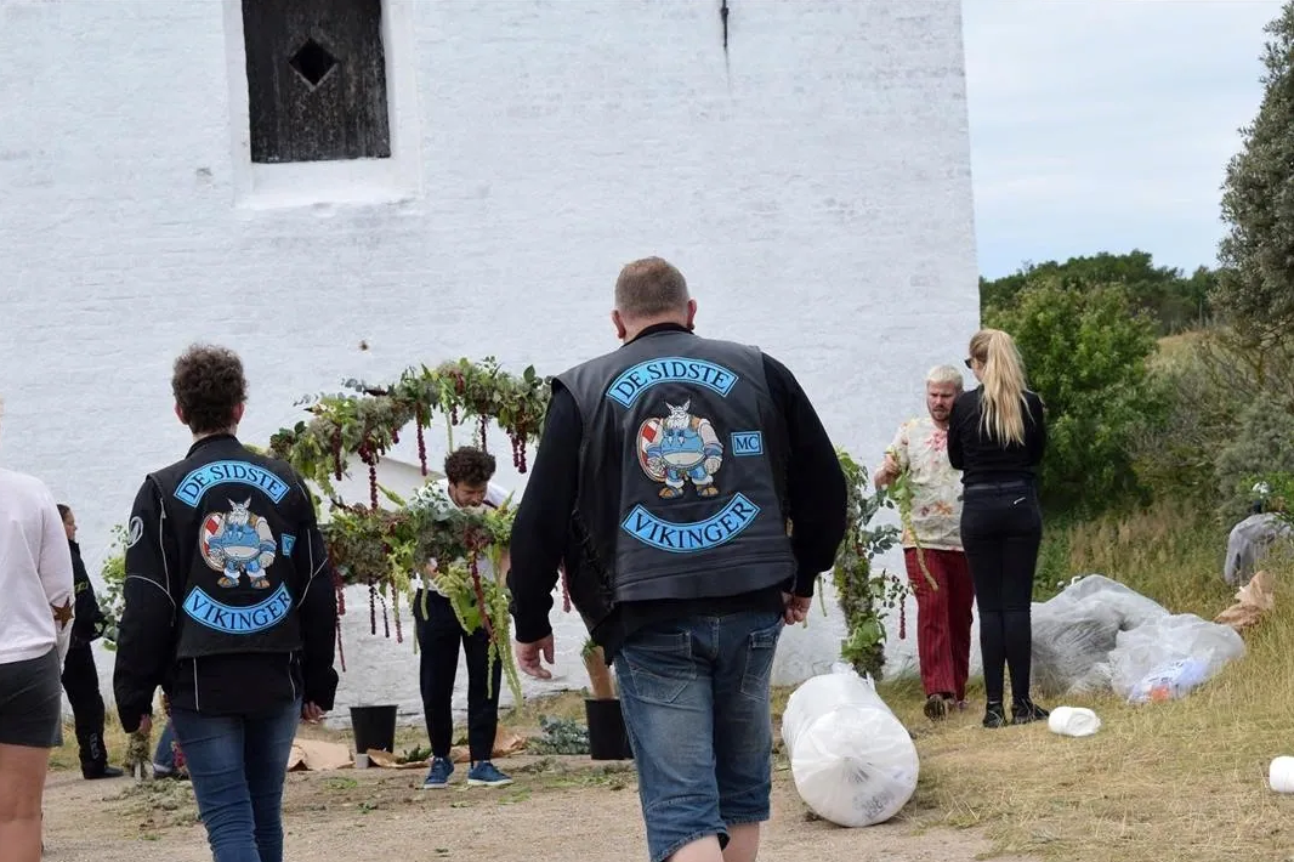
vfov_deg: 16.3
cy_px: 432
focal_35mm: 84
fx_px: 3000
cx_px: 642
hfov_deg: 24.3
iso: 200
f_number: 9
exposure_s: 1/320
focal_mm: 55
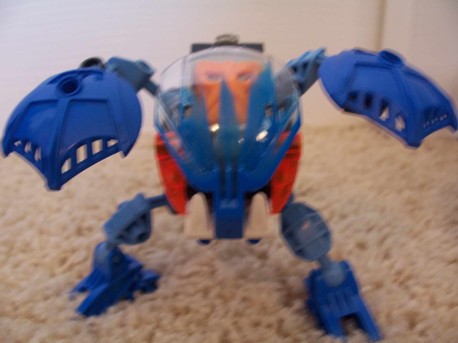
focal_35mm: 35
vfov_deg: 40.7
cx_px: 229
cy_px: 172
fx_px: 463
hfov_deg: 52.6
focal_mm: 6
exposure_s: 1/8
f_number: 2.8
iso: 140
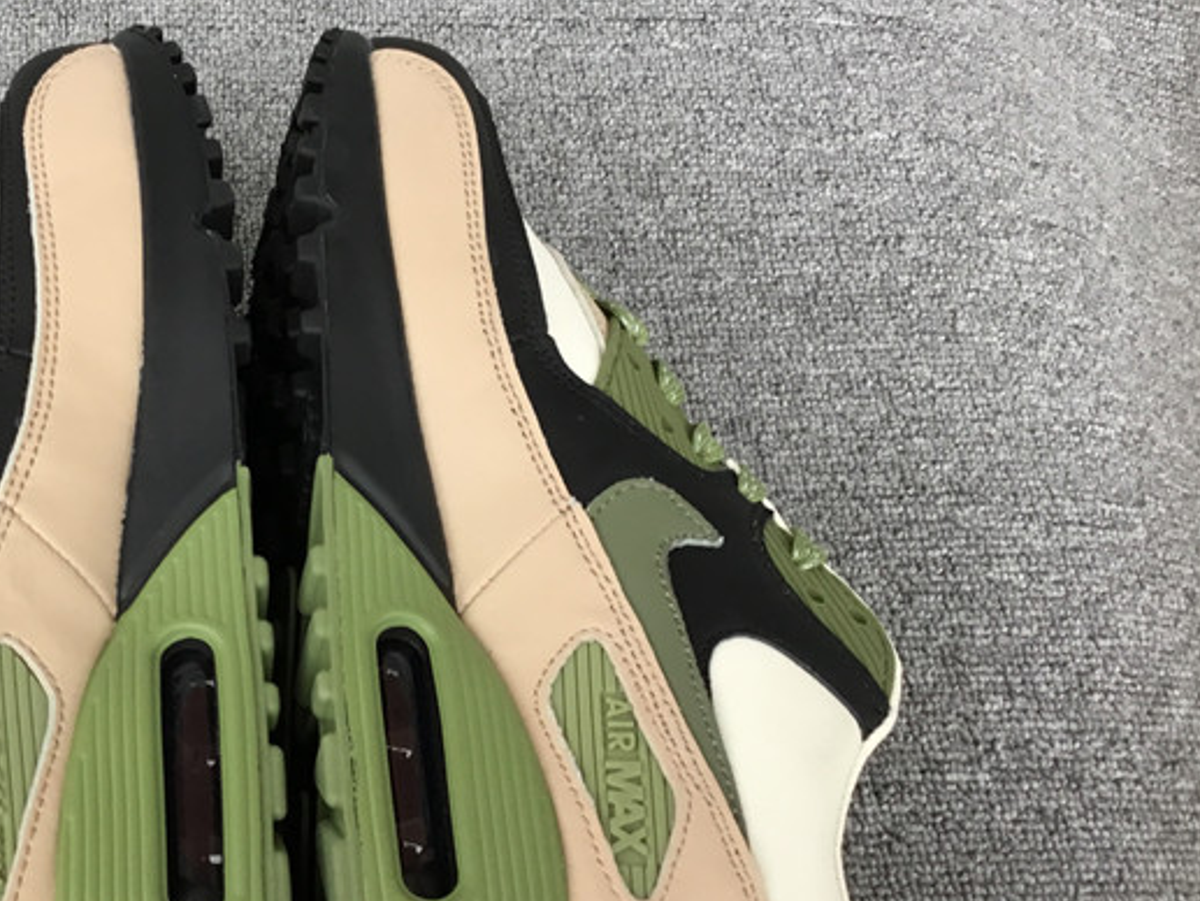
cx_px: 246
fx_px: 1872
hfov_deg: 34.5
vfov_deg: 26.9
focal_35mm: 54
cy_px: 617
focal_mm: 3.3
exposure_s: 1/33
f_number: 2.4
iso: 25
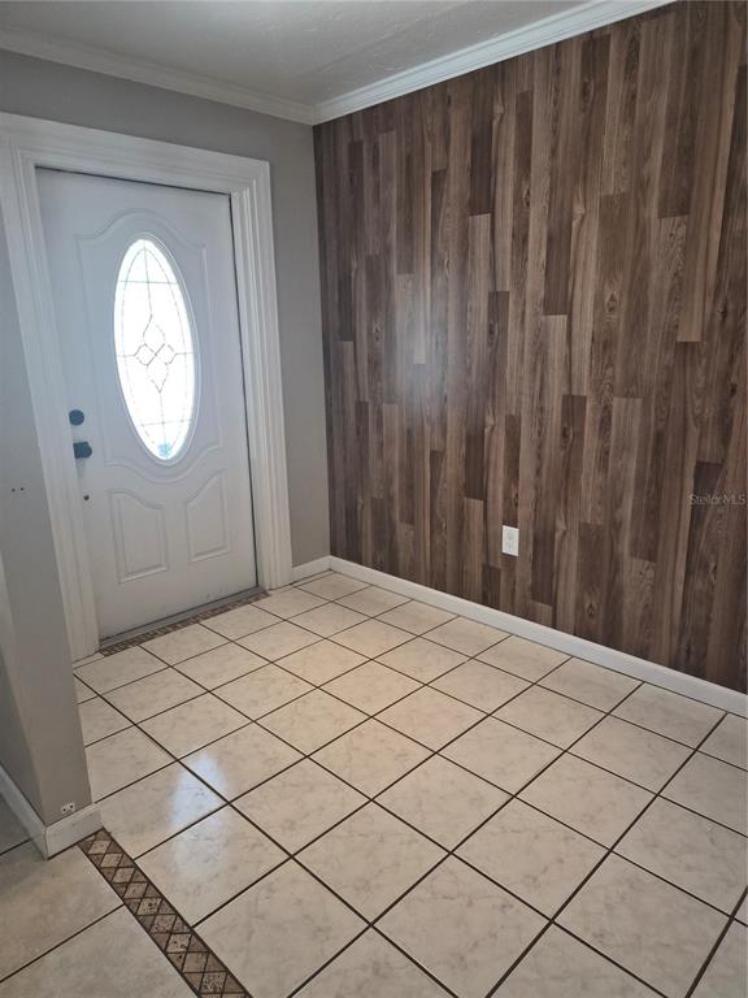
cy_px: 499
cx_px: 374
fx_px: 663
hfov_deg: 58.9
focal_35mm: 23
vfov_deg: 73.9
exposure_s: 1/120
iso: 250
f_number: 1.8
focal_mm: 5.4
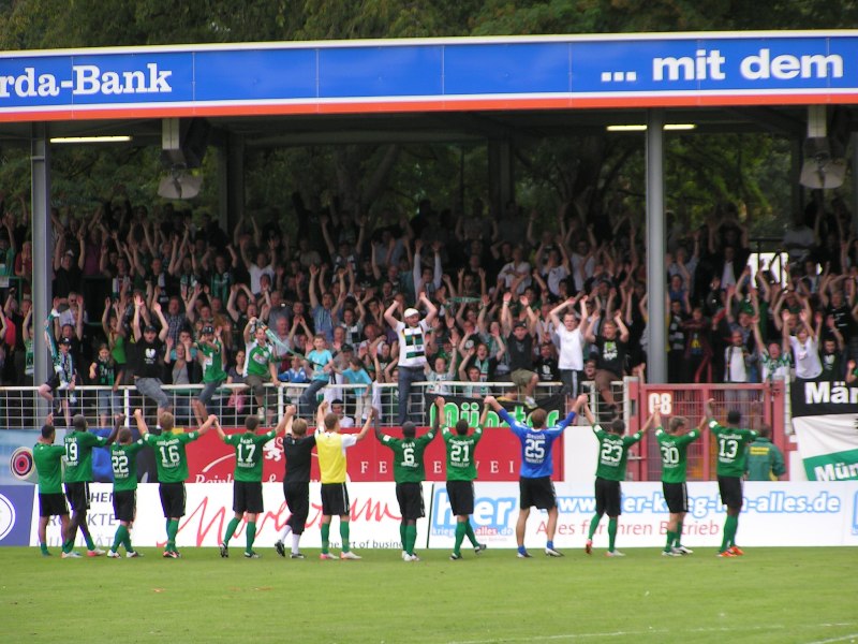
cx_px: 429
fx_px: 5850
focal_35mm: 236
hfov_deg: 8.4
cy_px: 322
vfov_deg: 6.3
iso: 50
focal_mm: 36.1
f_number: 3.5
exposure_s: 1/250
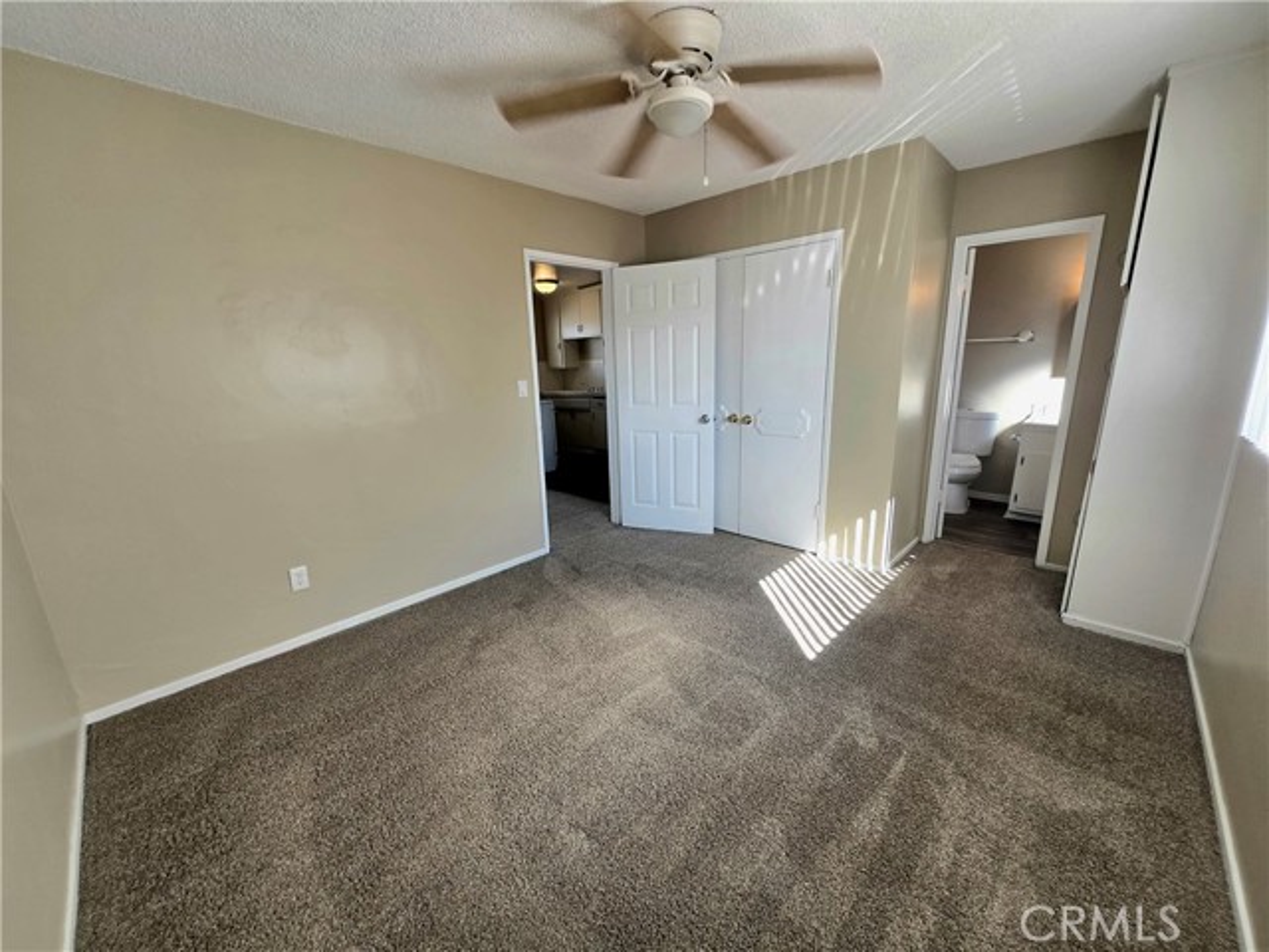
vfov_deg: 89.9
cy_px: 476
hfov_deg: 106.2
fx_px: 477
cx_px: 634
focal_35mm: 13
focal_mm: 1.7
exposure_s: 1/60.2
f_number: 2.2
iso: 32
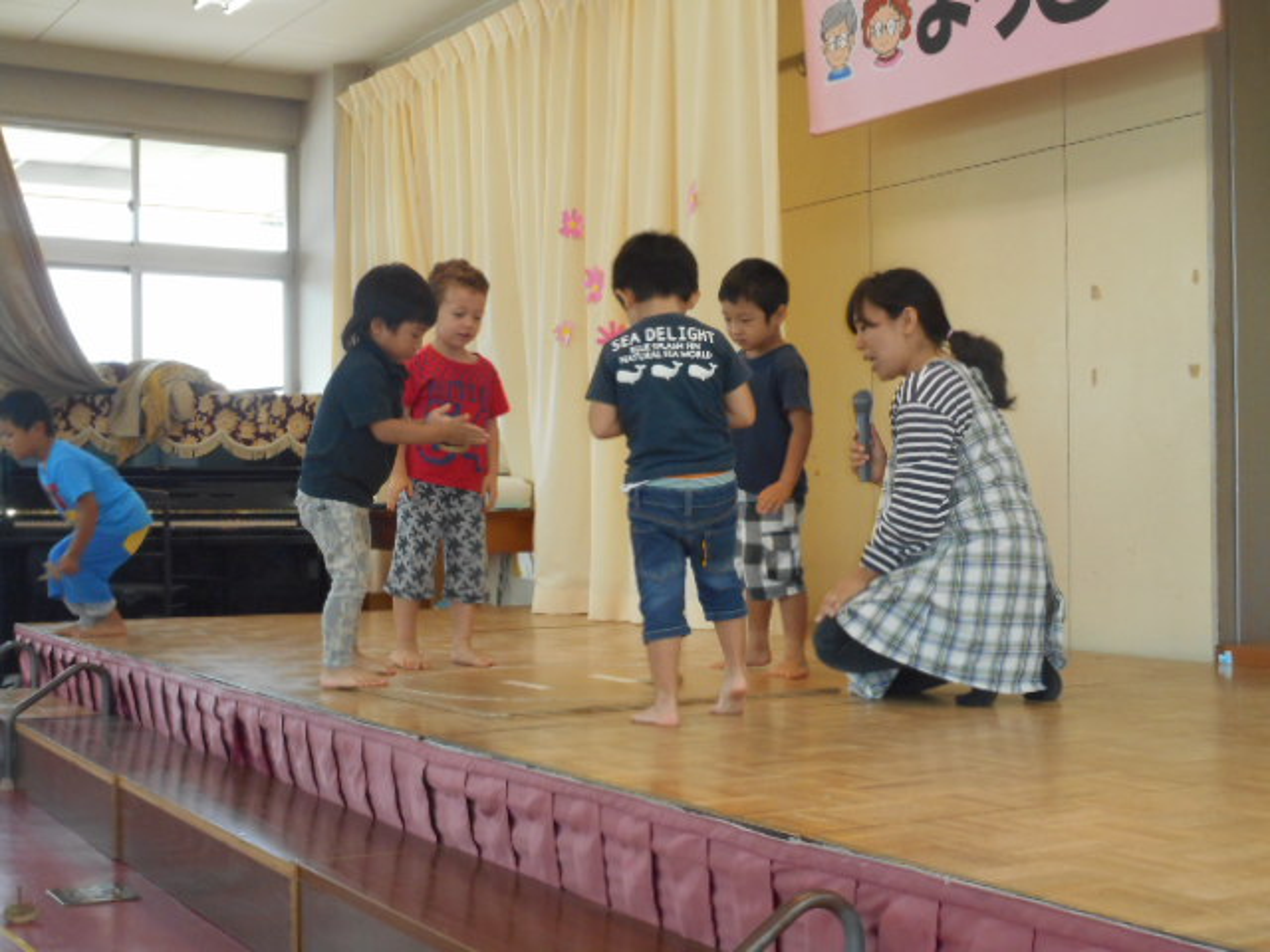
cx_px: 635
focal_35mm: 51
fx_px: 1871
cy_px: 476
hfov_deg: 37.5
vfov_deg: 28.6
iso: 360
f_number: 4.9
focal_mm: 9.1
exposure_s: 1/60
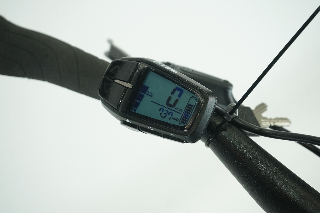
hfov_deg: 28.8
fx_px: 622
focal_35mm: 70
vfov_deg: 19.5
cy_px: 106
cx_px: 160
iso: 2500
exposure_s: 1/200
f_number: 7.1
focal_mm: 70
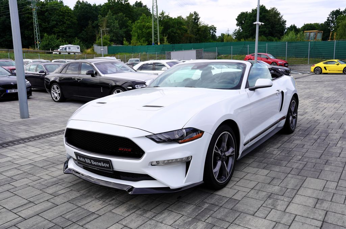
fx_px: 288
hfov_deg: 62.0
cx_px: 173
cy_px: 114
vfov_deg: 43.4
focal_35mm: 30
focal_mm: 30
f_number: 9
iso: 100
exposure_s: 1/125
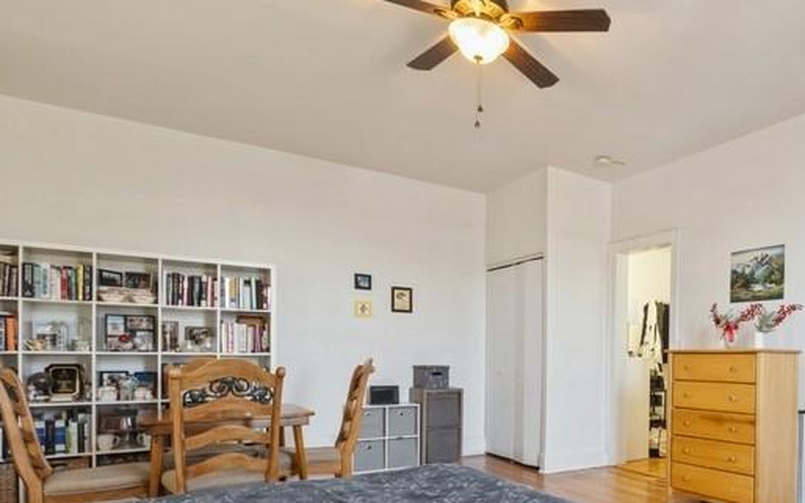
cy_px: 359
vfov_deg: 47.9
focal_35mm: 25
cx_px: 625
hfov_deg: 66.9
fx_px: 548
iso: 400
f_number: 11
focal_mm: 14
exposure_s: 1/6
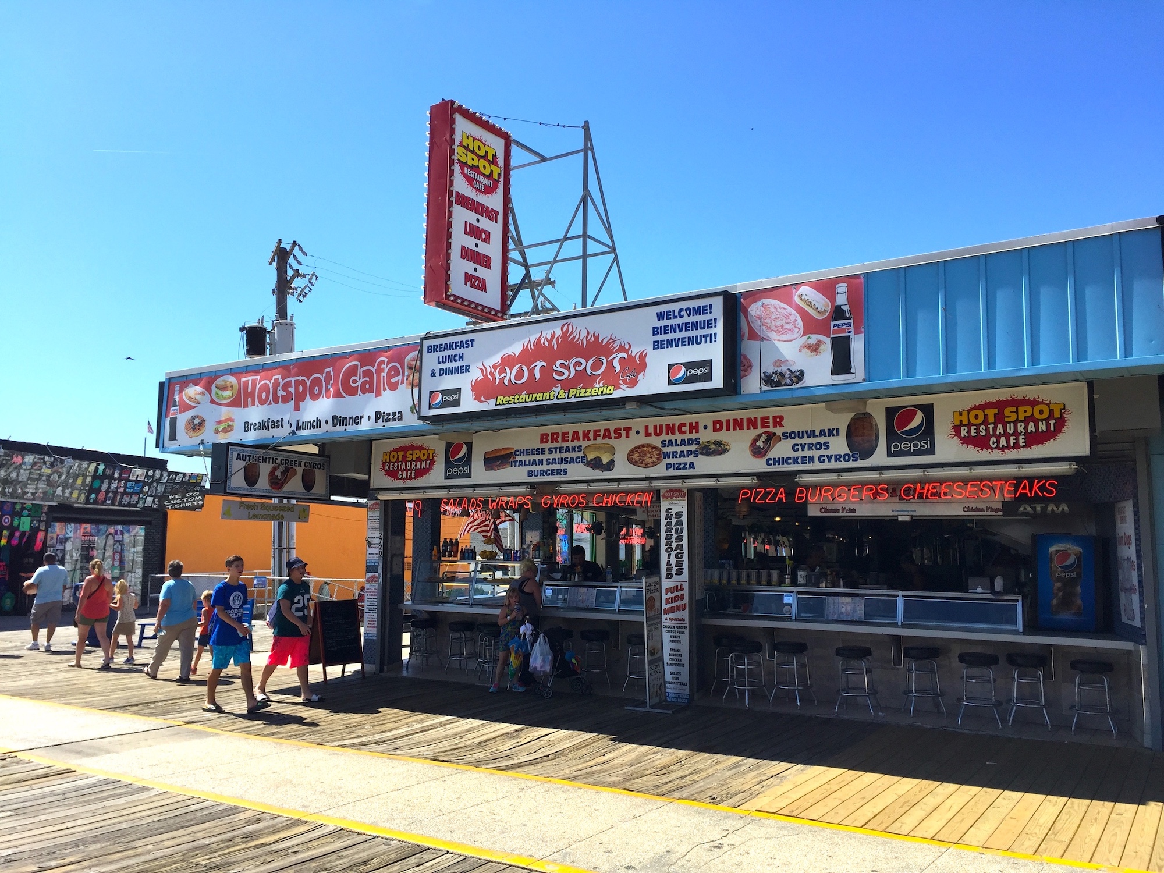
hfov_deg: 61.7
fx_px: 975
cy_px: 436
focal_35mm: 29
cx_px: 582
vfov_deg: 48.2
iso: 32
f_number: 2.2
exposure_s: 1/1647
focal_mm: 4.15
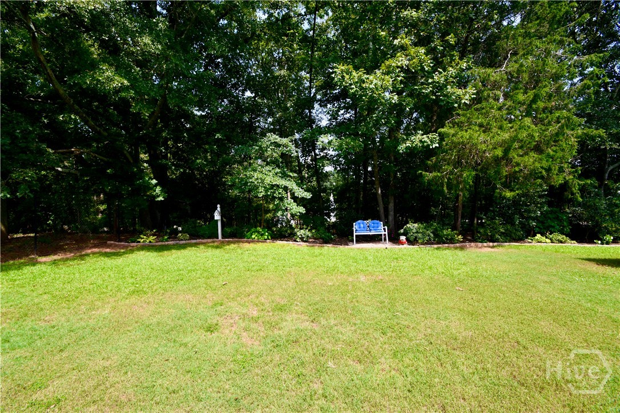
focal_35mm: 15
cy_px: 206
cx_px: 310
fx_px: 258
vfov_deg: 77.3
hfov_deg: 100.4
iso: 200
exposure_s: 1/250
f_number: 8
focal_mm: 10
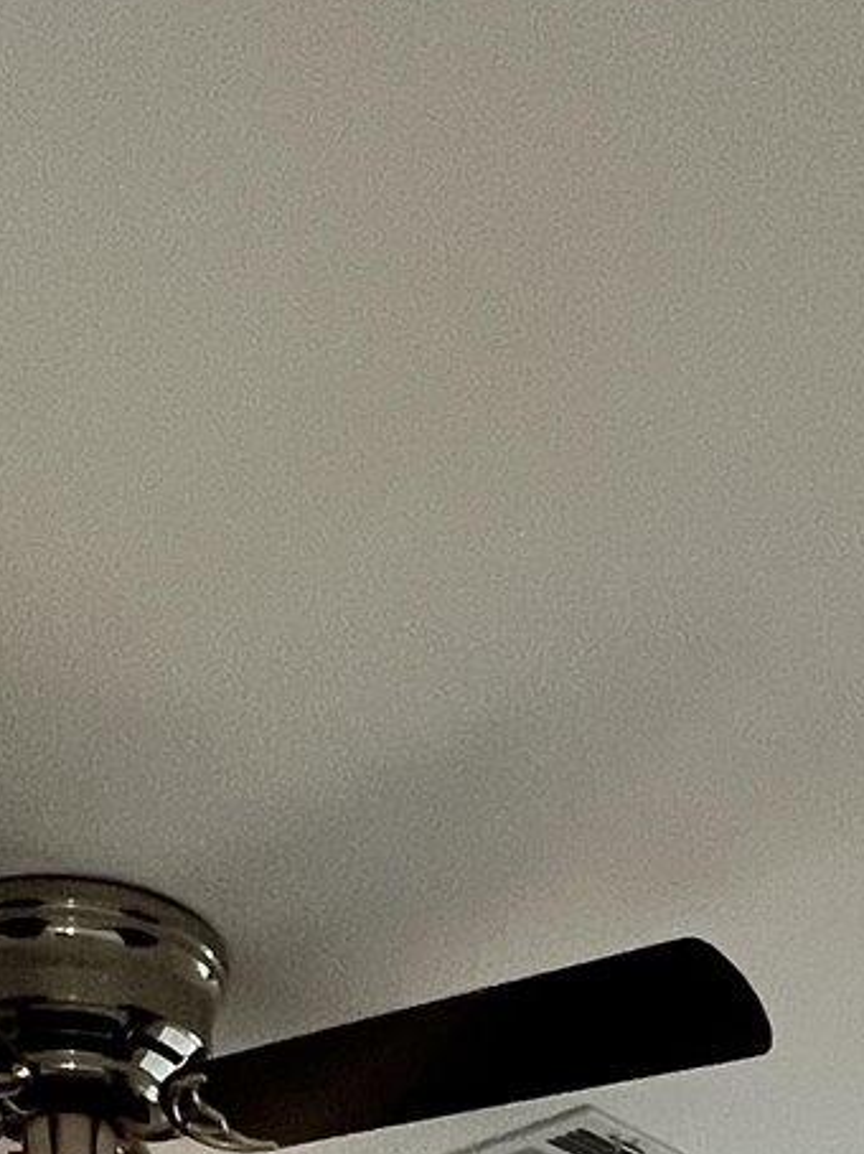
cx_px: 346
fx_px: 2199
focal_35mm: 66
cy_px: 2486
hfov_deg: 22.2
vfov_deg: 17.3
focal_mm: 1.57
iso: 125
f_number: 1.8
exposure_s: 1/120
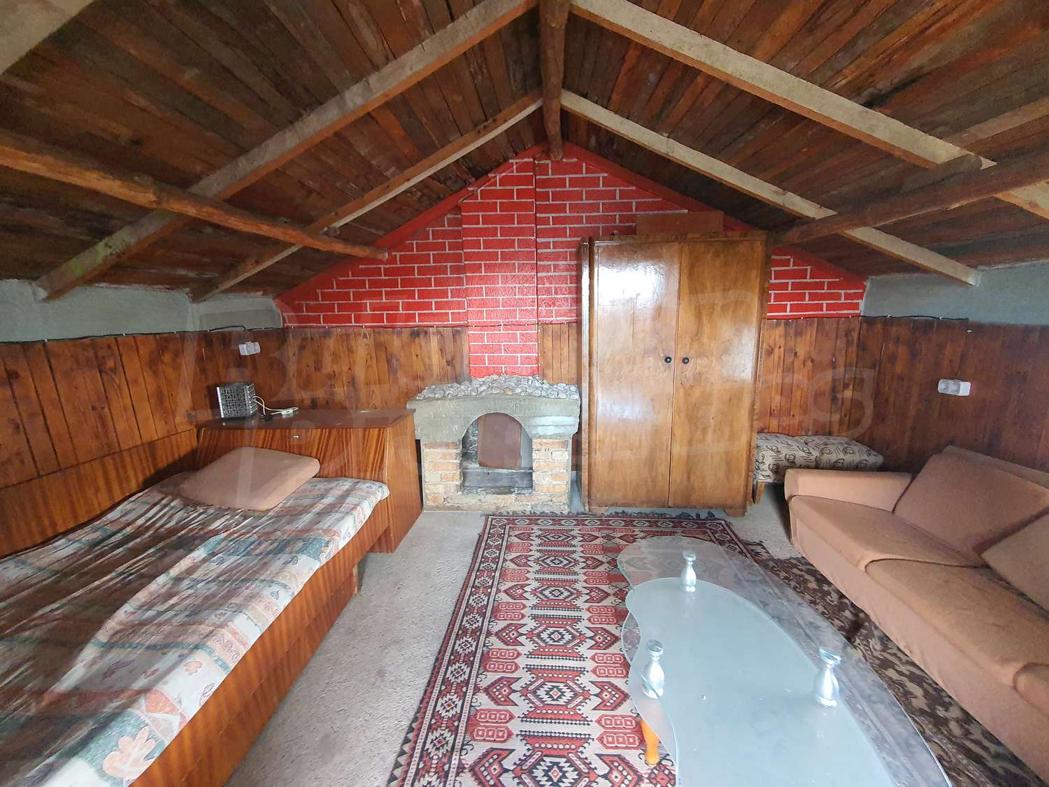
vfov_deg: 89.9
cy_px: 394
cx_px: 524
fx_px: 394
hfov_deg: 106.2
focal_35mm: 13
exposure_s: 1/33
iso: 400
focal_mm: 1.8
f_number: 2.2
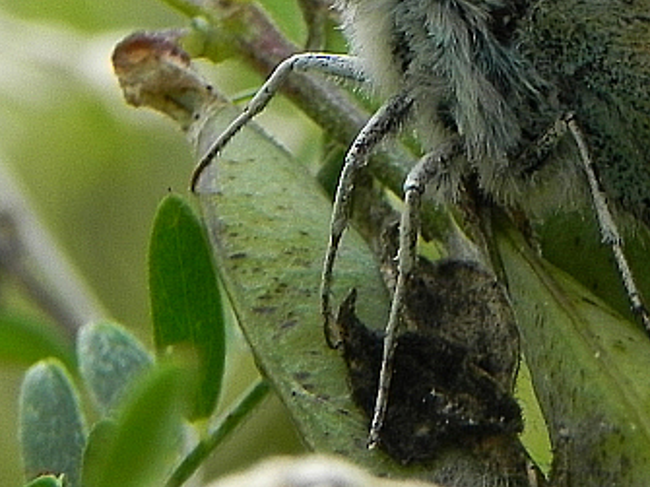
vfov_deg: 4.6
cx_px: 524
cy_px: -45
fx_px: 6025
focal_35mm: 321
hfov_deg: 6.2
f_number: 6.3
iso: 160
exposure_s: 1/322
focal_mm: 18.8
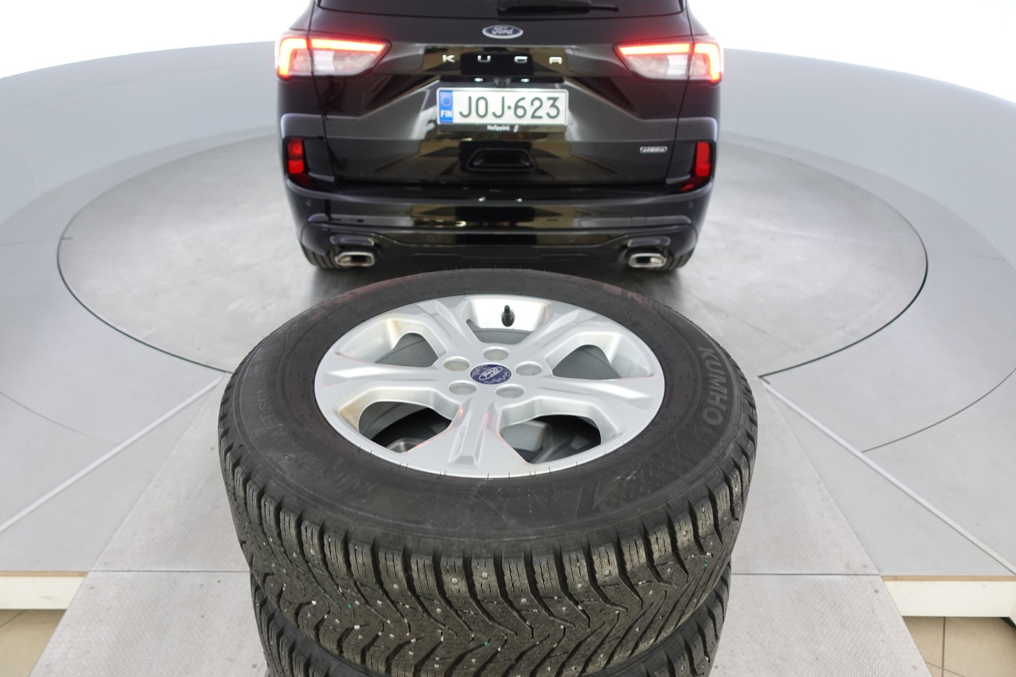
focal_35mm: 24
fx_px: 677
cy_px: 338
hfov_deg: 73.7
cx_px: 508
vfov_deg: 53.1
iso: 200
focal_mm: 9.4
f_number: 1.8
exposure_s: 1/30
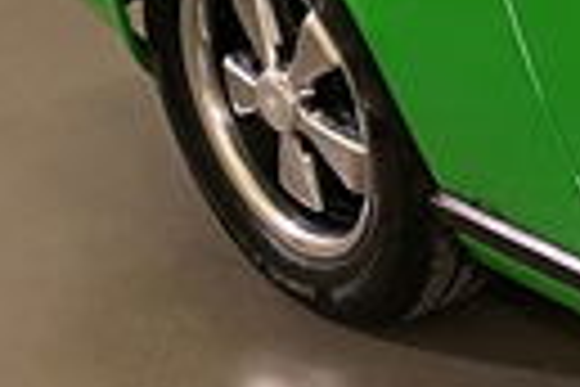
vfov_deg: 8.5
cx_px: 1641
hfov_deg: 10.1
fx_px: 2594
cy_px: -45
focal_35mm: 161
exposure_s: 1/60
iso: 400
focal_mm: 4.25
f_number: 1.8
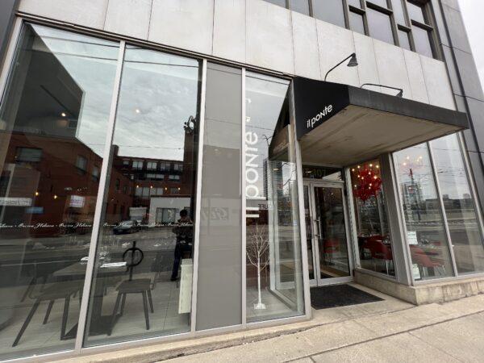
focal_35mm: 13
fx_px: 182
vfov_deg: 89.9
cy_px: 182
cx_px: 242
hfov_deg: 106.2
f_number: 1.8
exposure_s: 1/120
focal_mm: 1.57
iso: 50
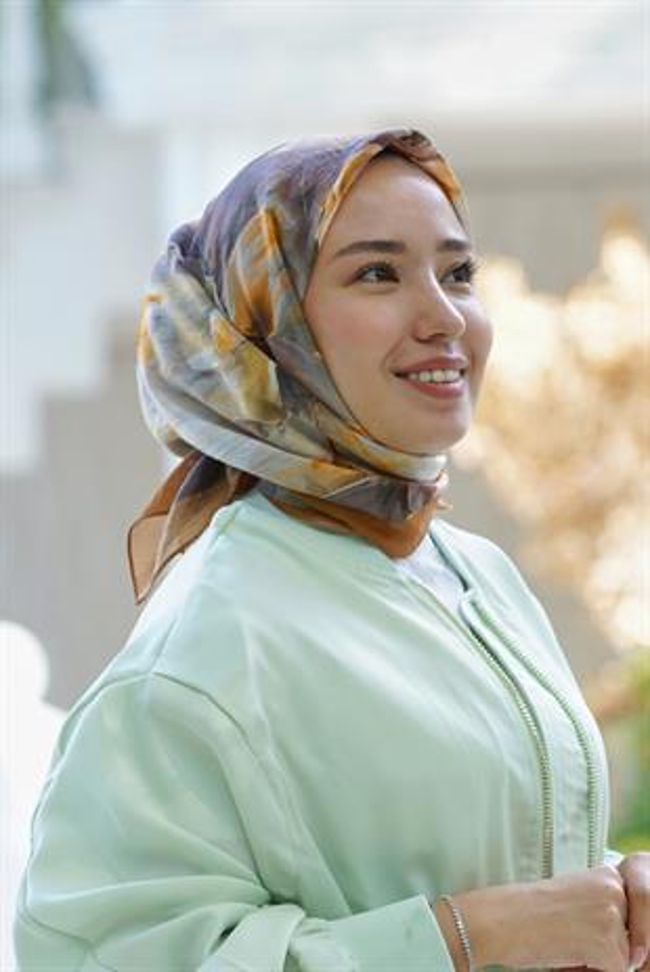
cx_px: 325
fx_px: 3786
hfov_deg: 9.8
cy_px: 486
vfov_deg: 14.6
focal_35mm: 140
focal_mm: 140
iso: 500
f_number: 5
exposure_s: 1/125
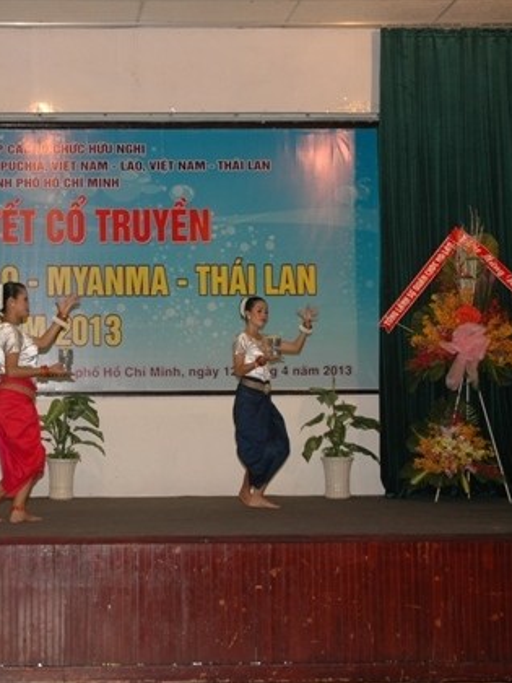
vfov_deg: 30.4
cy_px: 343
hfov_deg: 22.5
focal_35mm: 64
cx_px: 50
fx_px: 1257
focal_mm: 29
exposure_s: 1/60
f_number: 4
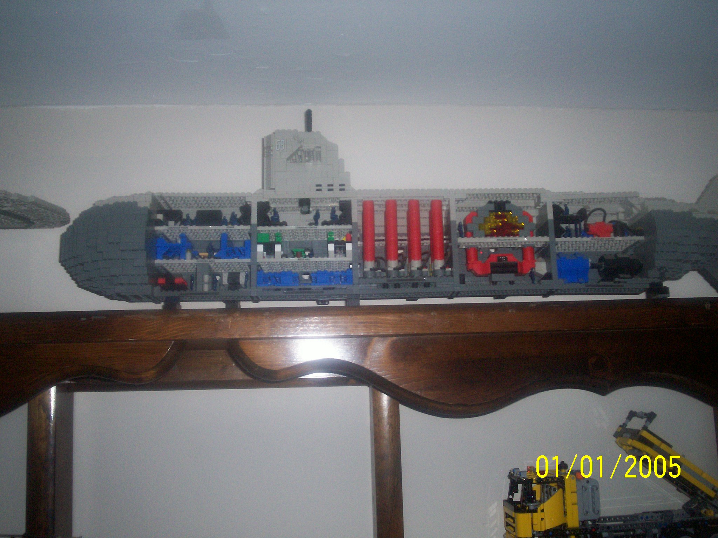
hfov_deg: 51.4
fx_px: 747
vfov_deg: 39.7
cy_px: 269
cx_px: 359
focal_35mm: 36
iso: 140
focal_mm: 5.9
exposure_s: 1/256
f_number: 4.5
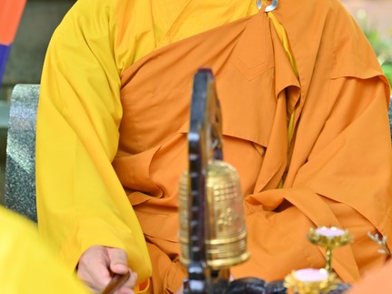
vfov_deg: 8.5
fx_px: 1970
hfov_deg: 11.4
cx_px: 196
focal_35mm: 174
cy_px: 39
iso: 200
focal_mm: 120
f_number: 5
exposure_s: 1/125
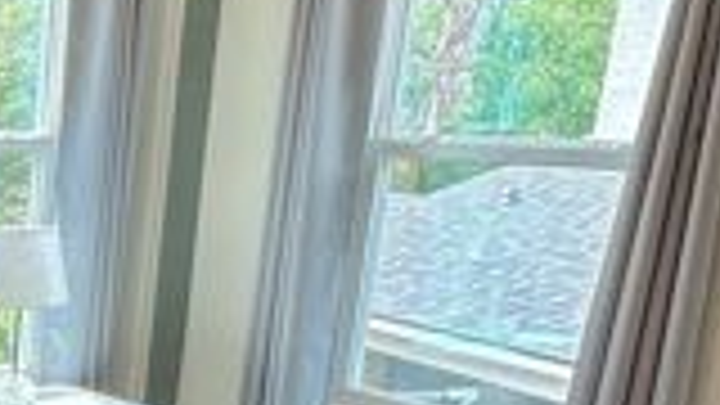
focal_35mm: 67
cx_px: -281
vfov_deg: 17.3
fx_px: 1279
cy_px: 472
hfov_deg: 25.7
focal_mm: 2.22
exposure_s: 1/144
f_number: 2.2
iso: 40
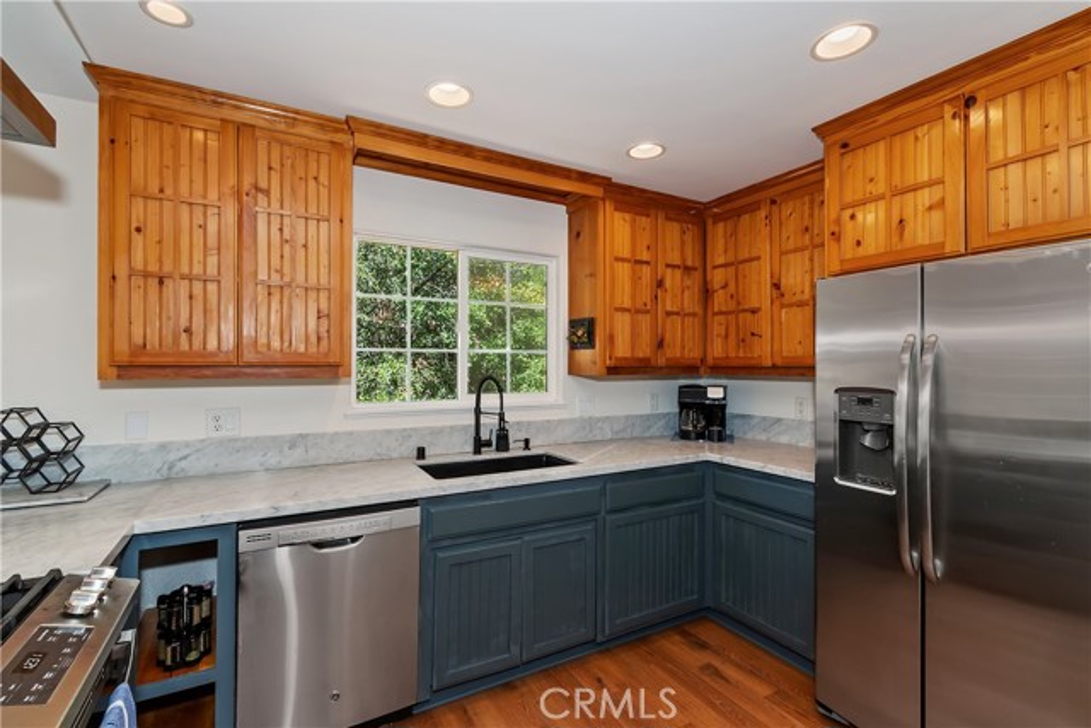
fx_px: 455
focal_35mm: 15
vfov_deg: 77.4
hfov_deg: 100.4
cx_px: 546
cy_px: 364
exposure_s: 1/30
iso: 400
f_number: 8
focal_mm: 10
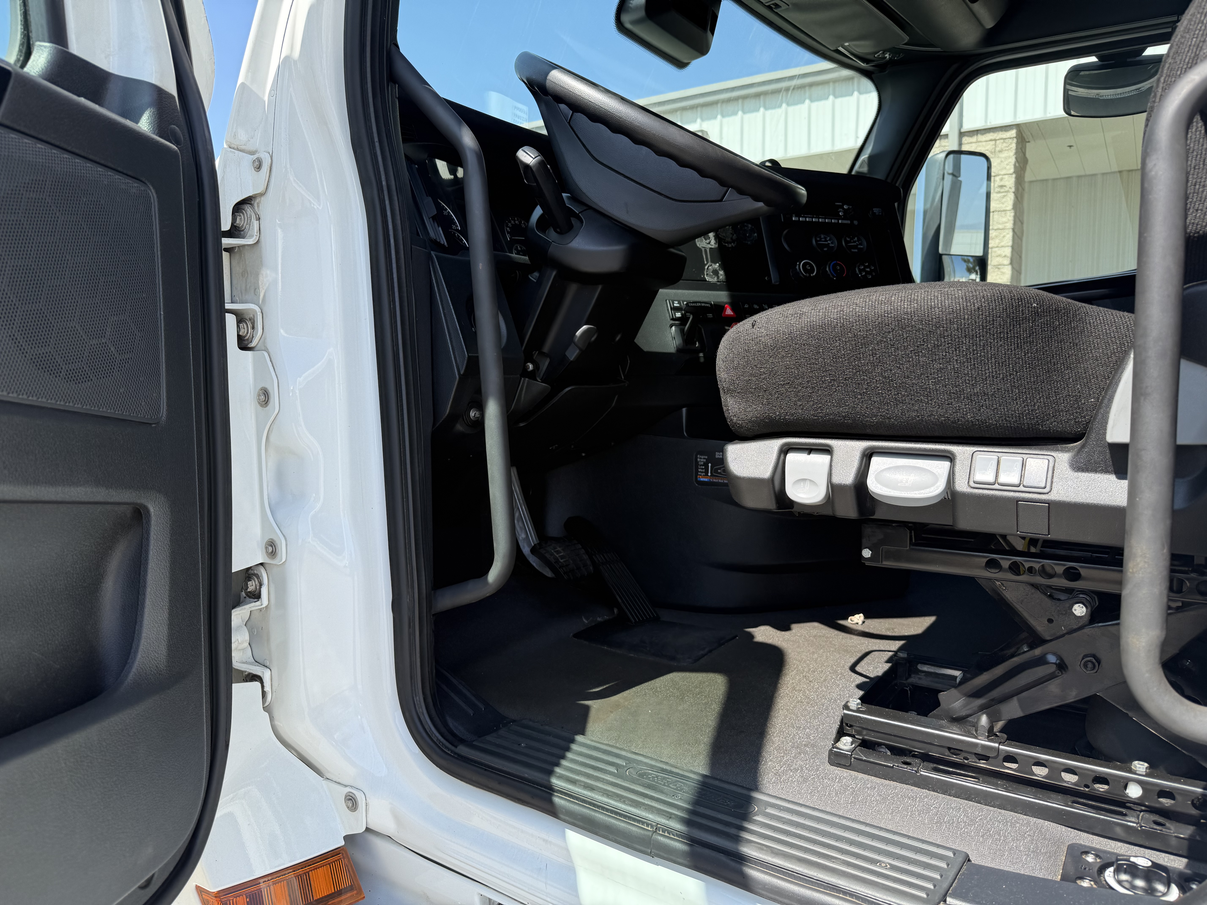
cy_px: 452
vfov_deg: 56.8
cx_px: 604
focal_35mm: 24
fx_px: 837
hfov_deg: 71.6
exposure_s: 1/1174
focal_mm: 6.76
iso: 80
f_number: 1.78
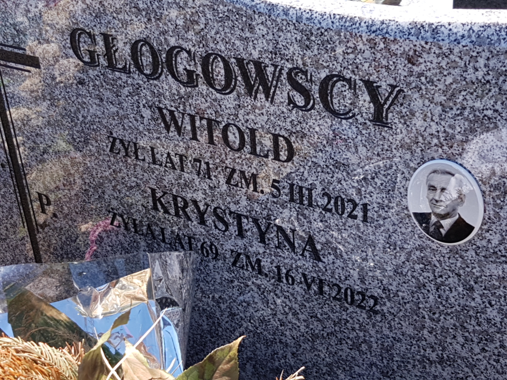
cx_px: 254
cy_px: 190
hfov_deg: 67.3
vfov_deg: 53.1
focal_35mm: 26
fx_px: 381
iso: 40
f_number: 1.7
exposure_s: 1/854
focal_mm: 4.2
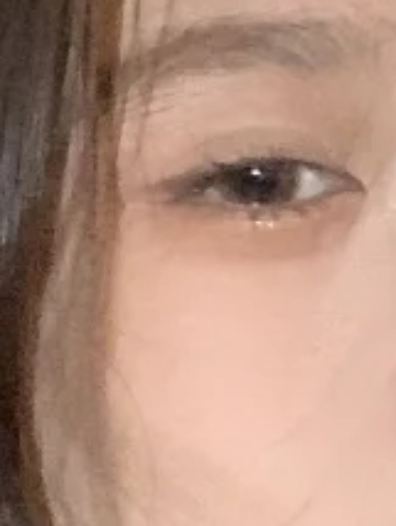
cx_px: 804
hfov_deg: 6.7
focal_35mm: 215
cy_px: 605
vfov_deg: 9.1
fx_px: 3273
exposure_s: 1/31
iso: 320
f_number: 2.2
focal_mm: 2.87
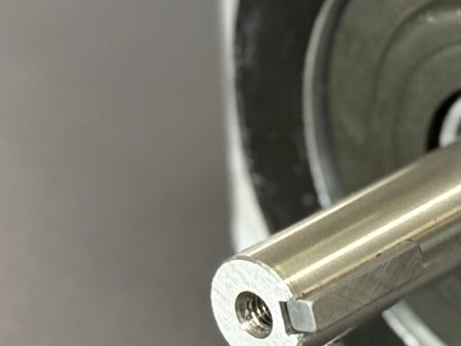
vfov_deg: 6.2
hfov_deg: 8.0
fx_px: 3184
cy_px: 65
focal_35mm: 239
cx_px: 790
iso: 250
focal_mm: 6.76
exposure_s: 1/50
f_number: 1.78
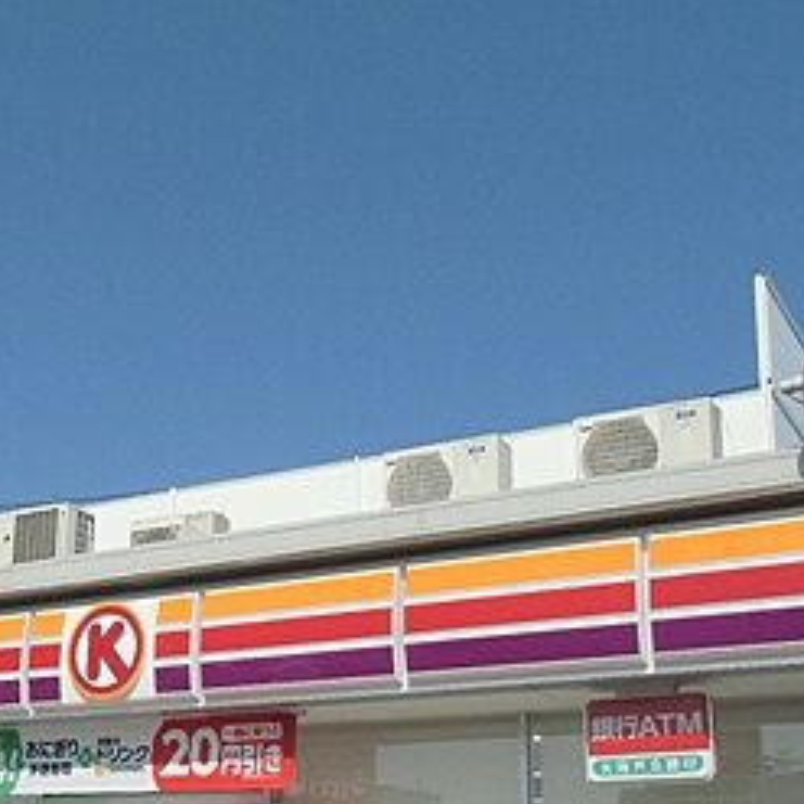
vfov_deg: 30.5
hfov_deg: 29.9
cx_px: 101
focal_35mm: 55
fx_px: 1445
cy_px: 622
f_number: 7.9
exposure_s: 1/200
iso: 64
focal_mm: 4.24
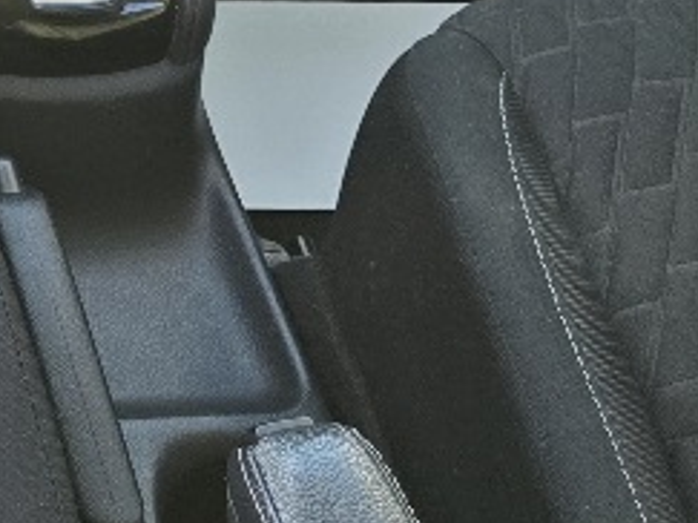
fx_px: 1955
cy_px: -428
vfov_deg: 13.6
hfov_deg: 15.9
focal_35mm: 97
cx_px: -692
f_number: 1.7
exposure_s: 1/182
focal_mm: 6.3
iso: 125
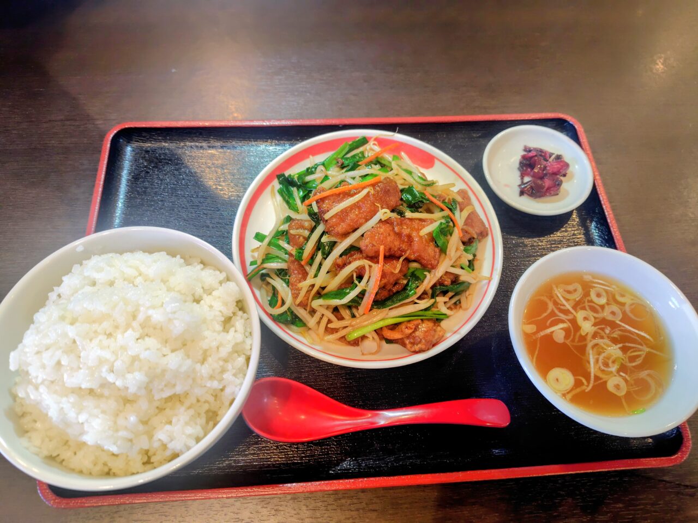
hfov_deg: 73.9
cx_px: 349
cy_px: 262
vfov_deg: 58.9
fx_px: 464
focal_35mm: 23
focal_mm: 5.6
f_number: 1.9
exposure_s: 1/100
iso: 211
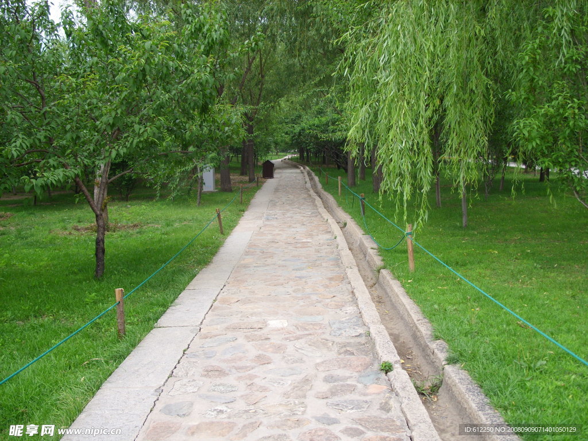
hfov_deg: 49.0
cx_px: 294
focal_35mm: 38
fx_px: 645
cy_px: 220
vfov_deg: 37.7
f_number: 2.8
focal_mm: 7.8
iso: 50
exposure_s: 1/284
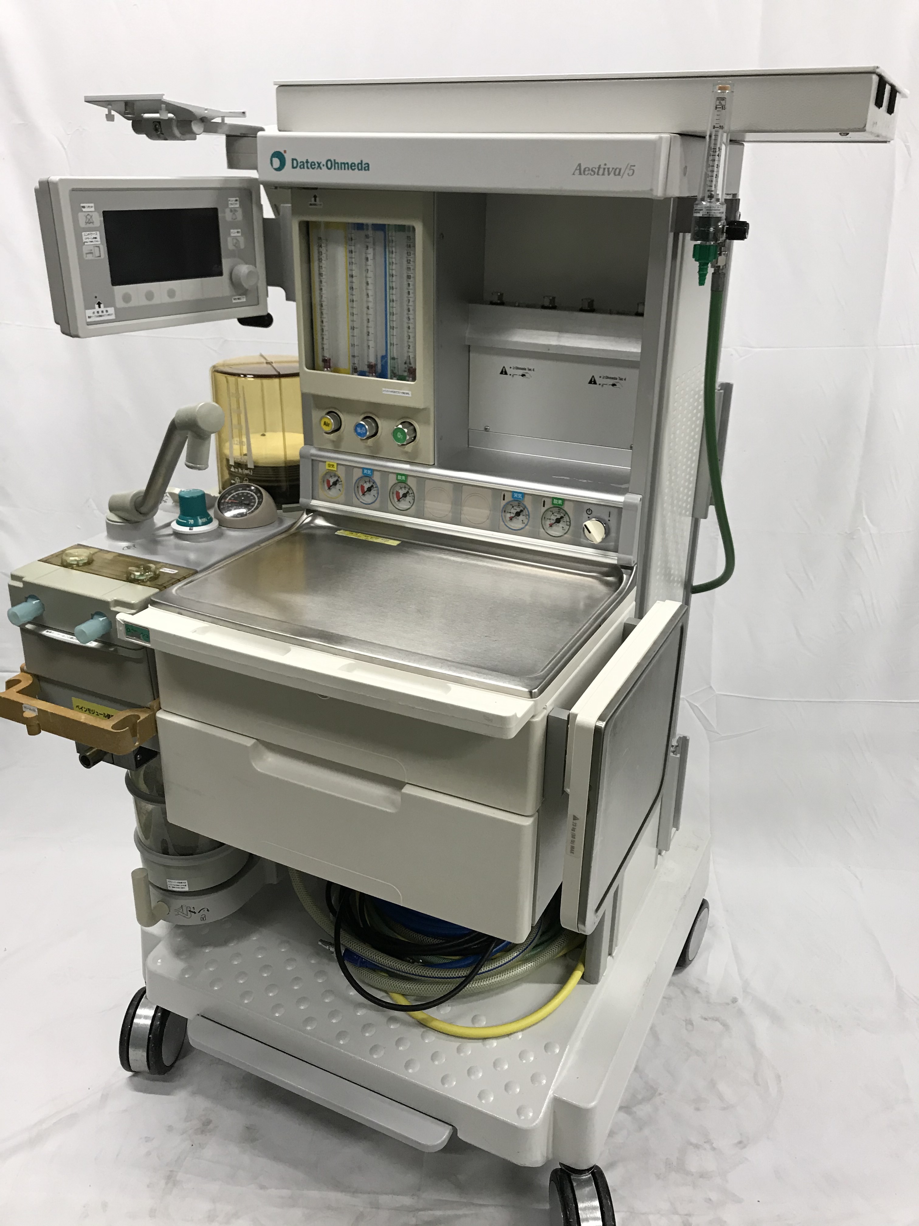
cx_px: 460
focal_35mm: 28
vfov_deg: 63.4
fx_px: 991
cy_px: 613
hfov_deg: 49.7
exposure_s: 1/30
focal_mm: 3.99
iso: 25
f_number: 1.8
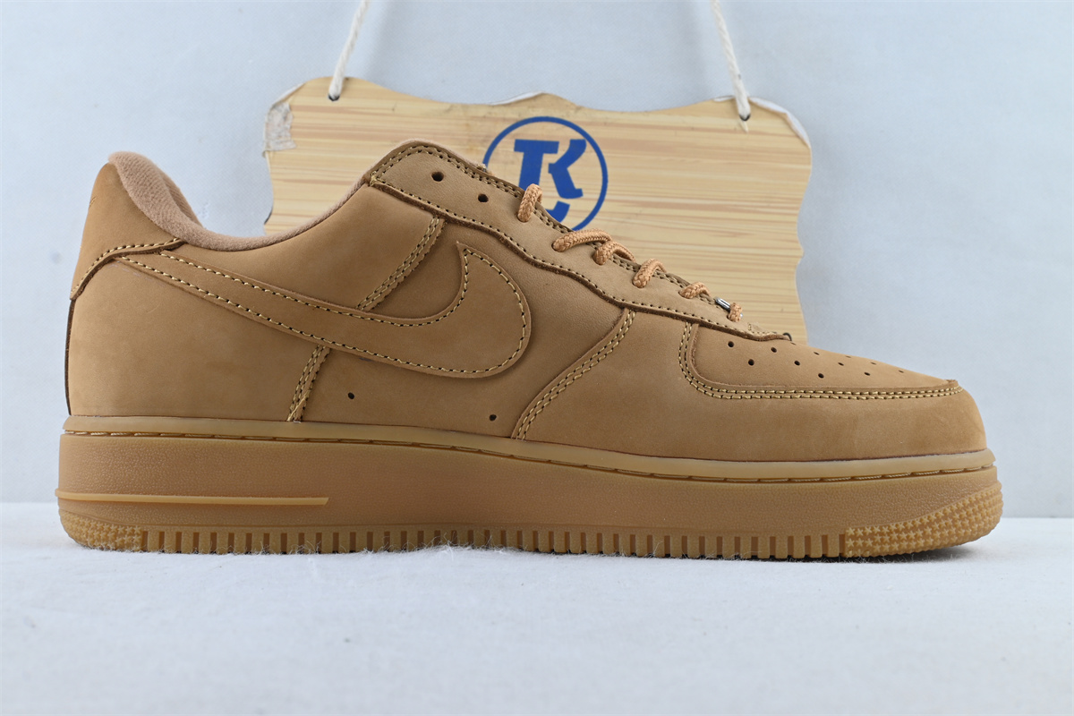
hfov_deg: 49.6
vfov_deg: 34.2
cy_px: 358
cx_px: 537
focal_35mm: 39
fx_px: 1163
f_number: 10
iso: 100
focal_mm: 26
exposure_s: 1/13
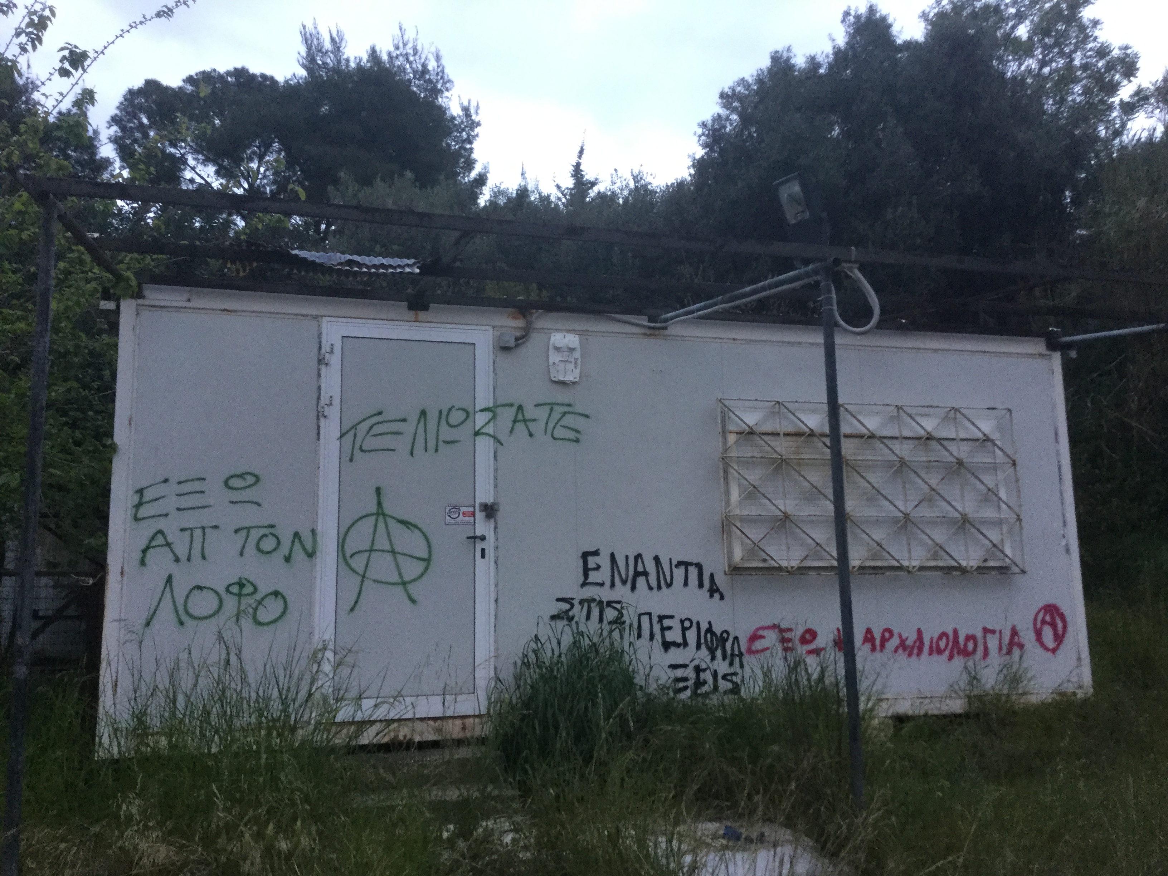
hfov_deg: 58.4
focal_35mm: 31
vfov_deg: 45.4
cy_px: 438
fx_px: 1046
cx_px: 584
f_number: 2.4
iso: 125
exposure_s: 1/33
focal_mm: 3.3
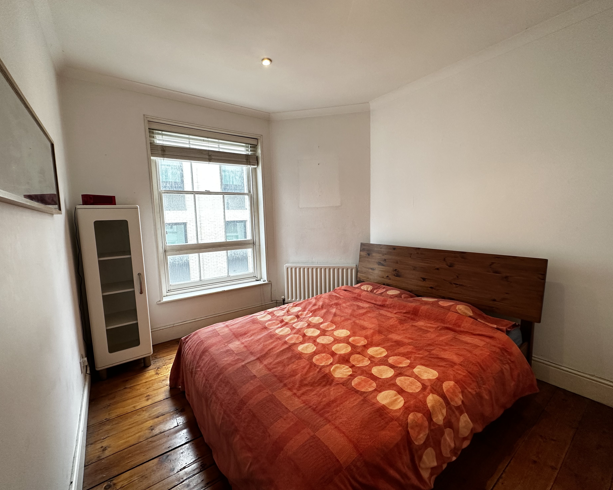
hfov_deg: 96.8
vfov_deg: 84.0
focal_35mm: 15
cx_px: 298
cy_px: 244
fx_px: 272
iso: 160
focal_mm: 2.22
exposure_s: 1/100
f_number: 2.2
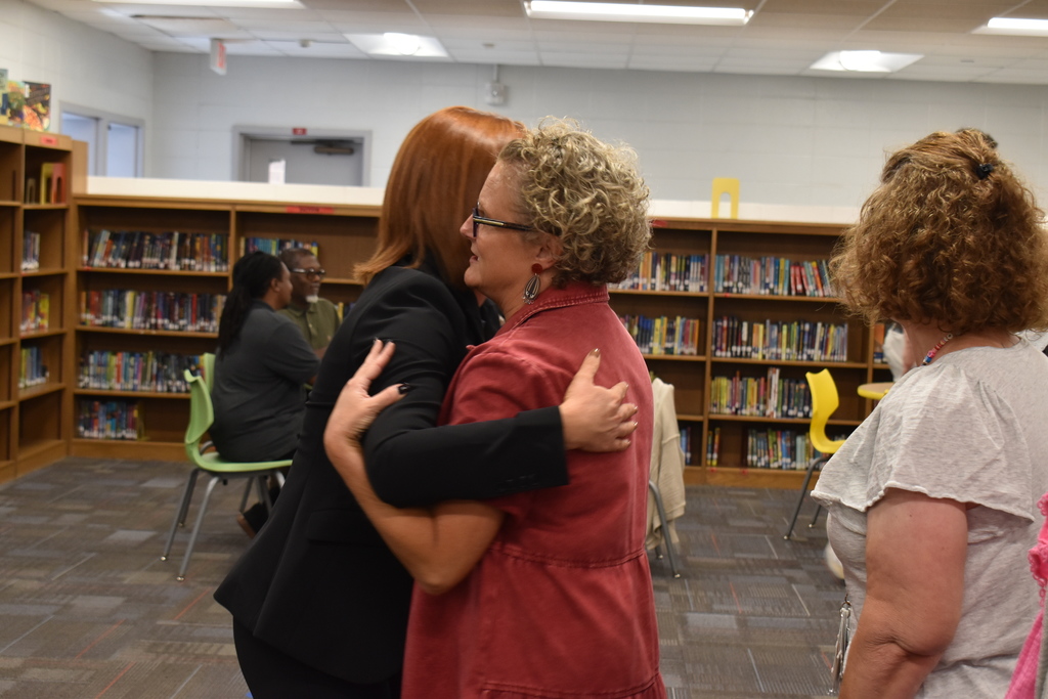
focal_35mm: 60
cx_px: 524
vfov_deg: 22.6
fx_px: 1747
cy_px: 350
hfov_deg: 33.4
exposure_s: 1/60
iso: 900
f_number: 7.1
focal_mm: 40
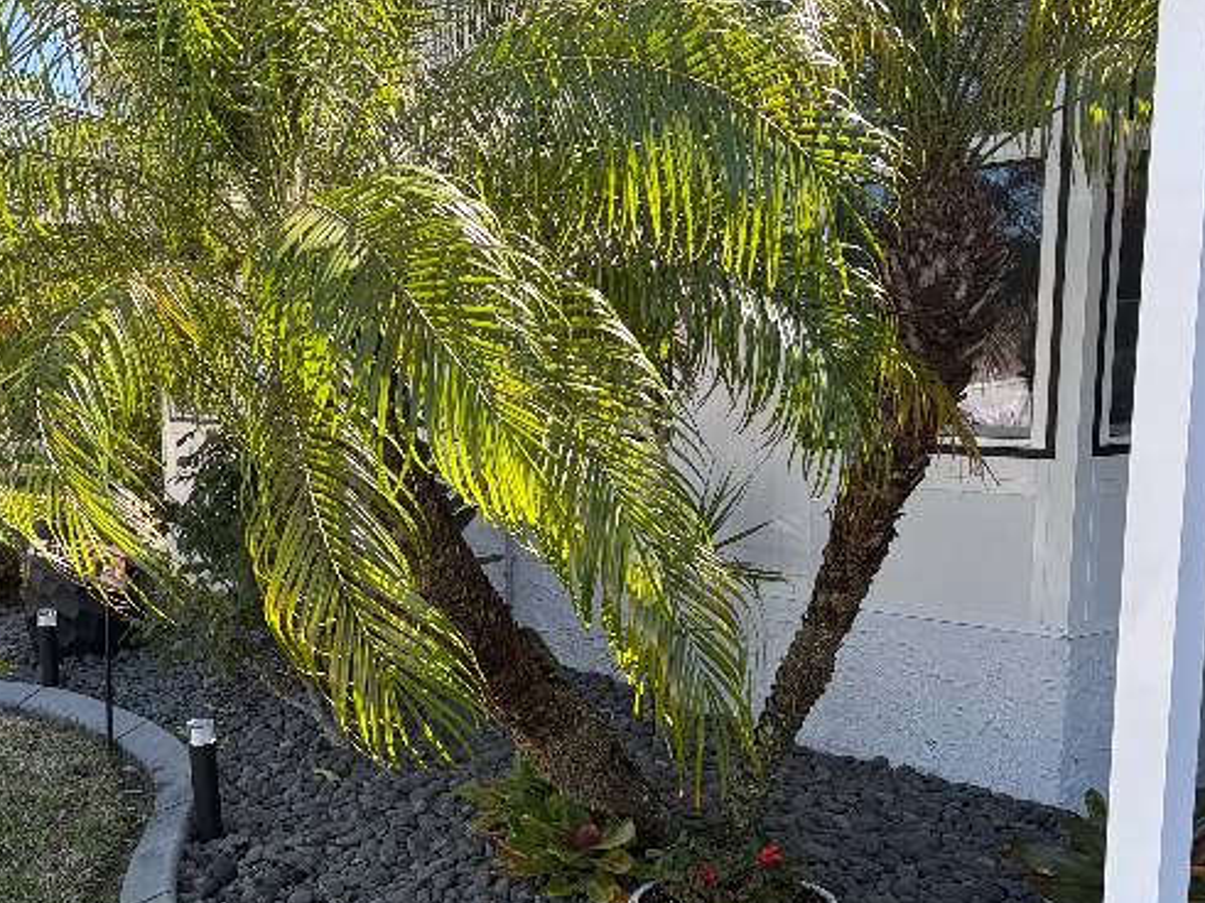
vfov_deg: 31.9
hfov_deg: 41.1
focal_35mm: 45
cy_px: 617
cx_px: 336
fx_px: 1566
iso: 64
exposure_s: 1/694
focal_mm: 5.96
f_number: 1.6
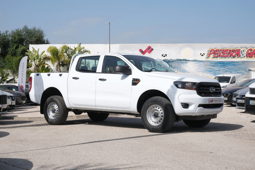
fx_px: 397
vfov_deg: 24.2
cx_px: 128
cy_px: 85
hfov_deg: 35.6
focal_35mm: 56
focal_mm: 37.4
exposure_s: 1/320
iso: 160
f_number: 10
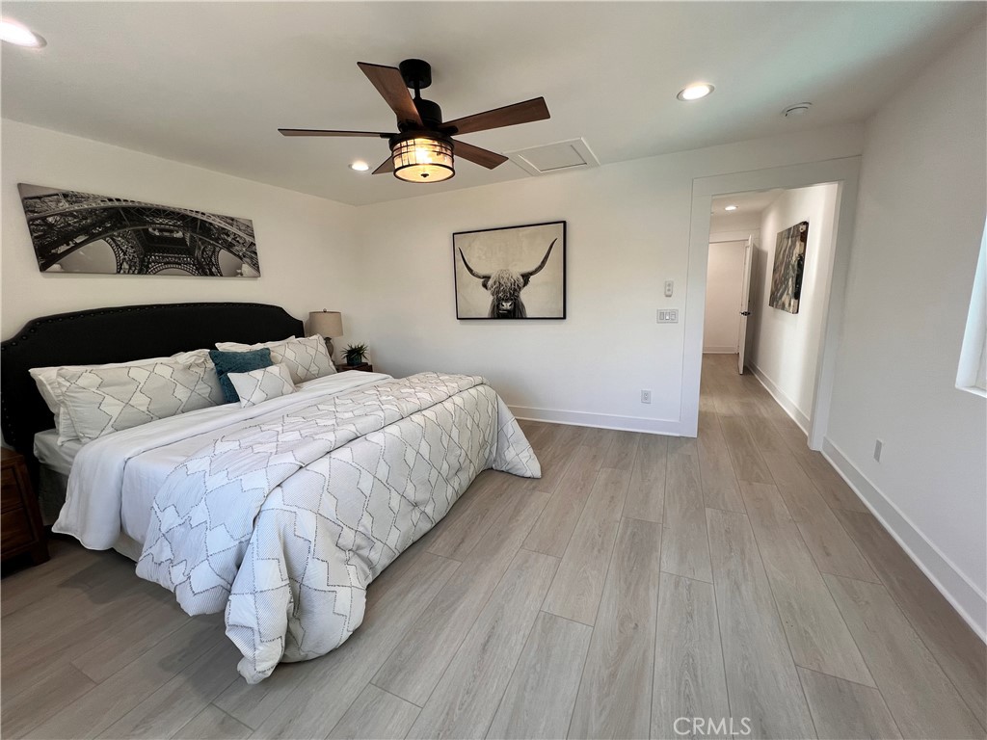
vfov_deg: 89.9
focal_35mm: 13
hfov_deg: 106.2
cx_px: 494
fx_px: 371
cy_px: 370
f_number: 1.8
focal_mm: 1.57
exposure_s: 1/120
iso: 50
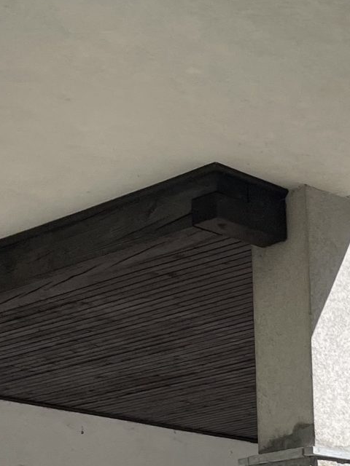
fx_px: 1348
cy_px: 680
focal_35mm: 100
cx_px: 624
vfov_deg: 17.8
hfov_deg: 13.3
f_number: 1.6
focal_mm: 5.1
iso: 32
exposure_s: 1/3559
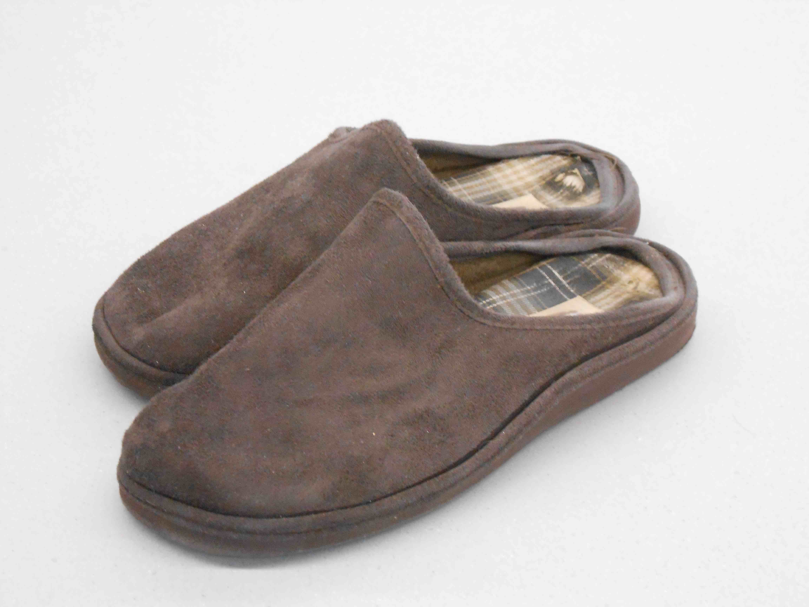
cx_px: 404
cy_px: 304
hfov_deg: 18.7
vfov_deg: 14.1
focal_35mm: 105
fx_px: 2454
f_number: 5
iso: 800
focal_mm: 18.7
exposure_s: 1/20
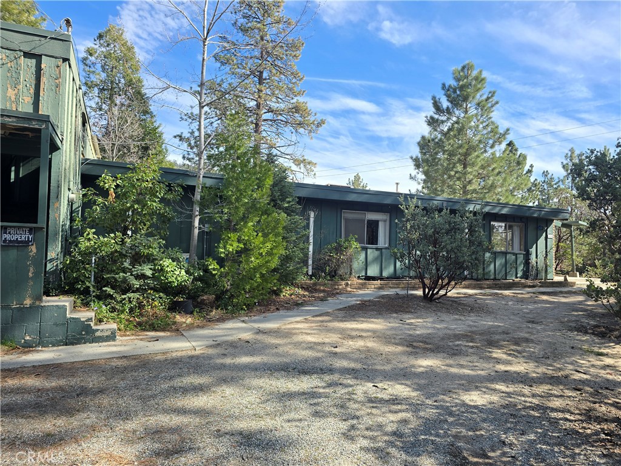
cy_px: 233
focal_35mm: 23
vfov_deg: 58.9
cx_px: 310
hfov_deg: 73.9
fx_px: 413
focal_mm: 6.3
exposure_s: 1/416
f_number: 1.7
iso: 12
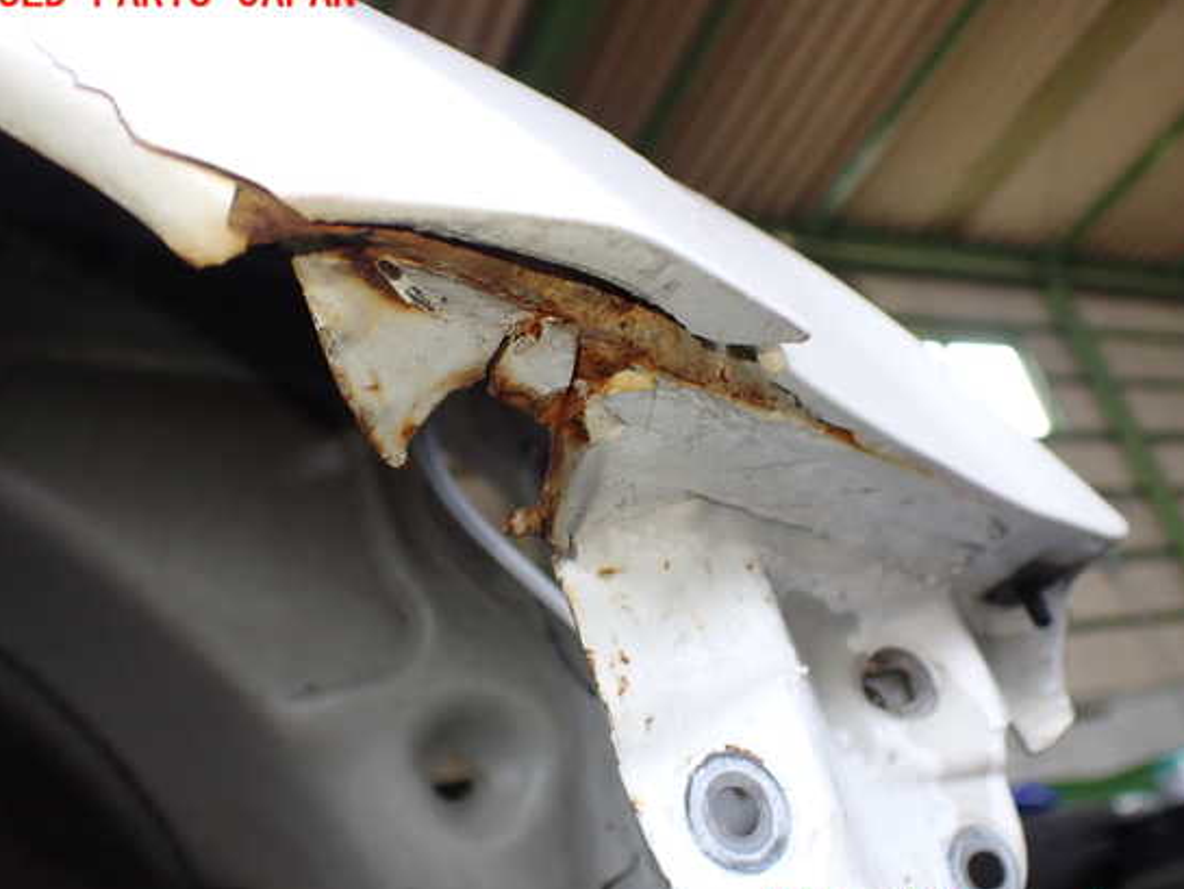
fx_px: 1129
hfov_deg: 55.3
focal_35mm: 33
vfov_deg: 43.0
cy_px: 454
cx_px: 613
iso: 200
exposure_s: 1/125
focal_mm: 5.4
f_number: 2.3
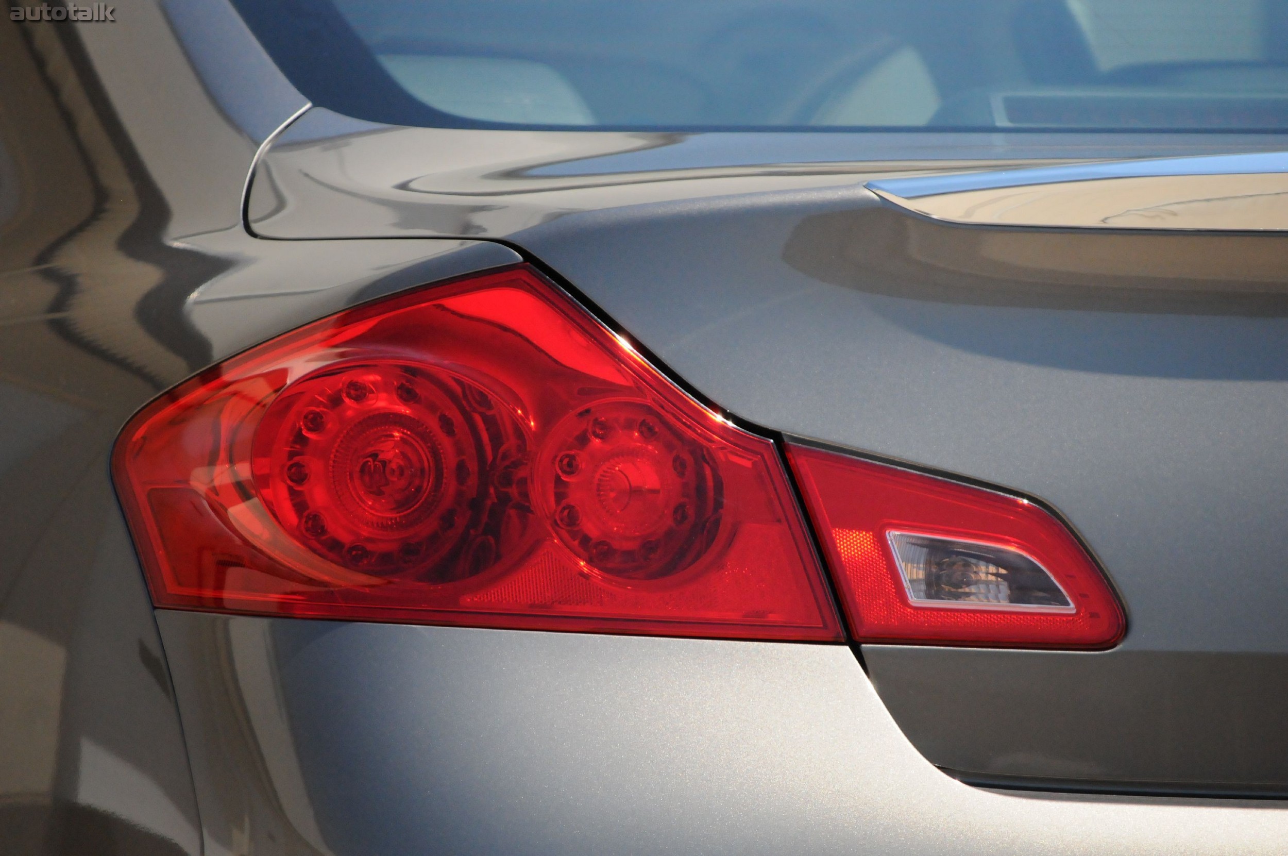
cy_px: 428
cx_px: 644
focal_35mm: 202
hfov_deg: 10.2
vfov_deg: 6.8
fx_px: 7237
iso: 2000
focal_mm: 135
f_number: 5.6
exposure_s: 1/8000
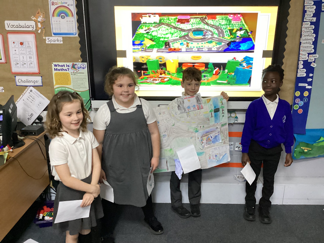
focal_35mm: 31
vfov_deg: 45.4
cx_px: 162
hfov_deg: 58.4
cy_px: 122
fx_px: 290
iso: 320
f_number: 2.4
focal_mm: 3.3
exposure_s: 1/40
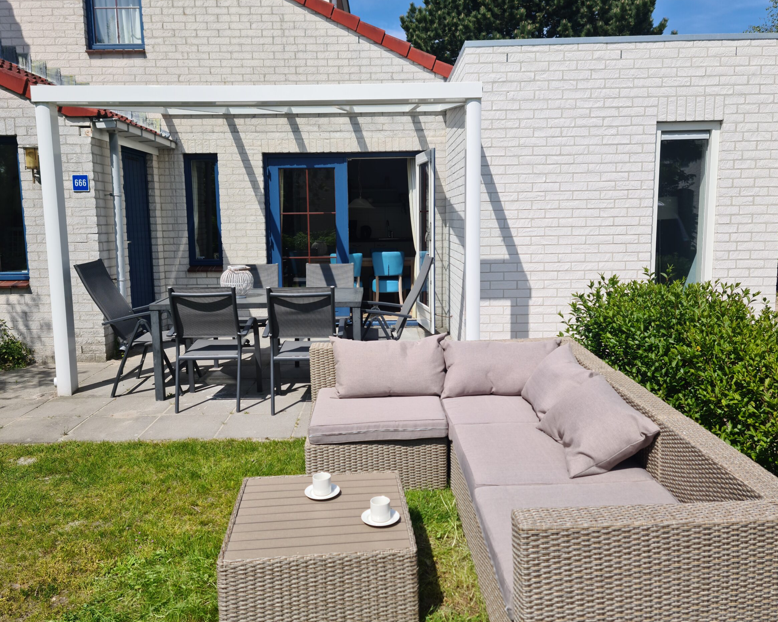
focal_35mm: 29
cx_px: 380
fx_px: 668
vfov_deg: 50.0
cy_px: 306
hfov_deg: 60.4
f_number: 2
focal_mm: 5.9
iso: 25
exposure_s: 1/1144
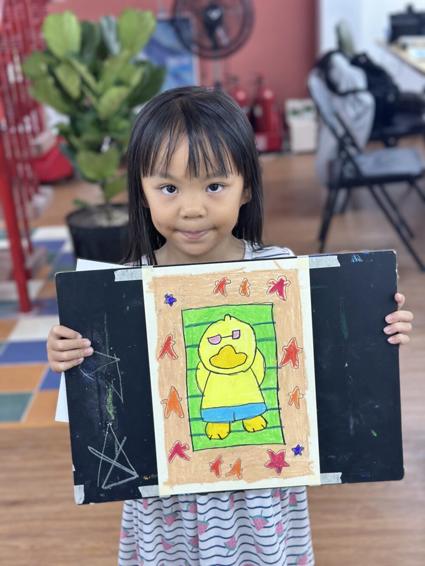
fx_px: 786
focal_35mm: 48
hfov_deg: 30.3
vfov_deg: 39.7
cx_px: 212
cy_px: 283
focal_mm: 6.86
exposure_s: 1/100
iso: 80
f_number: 1.78
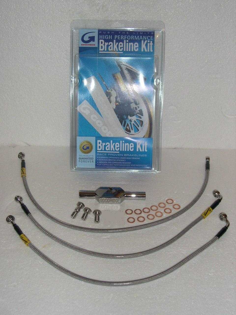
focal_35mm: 47
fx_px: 427
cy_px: 158
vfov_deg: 40.4
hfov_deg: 30.9
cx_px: 118
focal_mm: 10.1
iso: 100
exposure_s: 1/60
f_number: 3.1
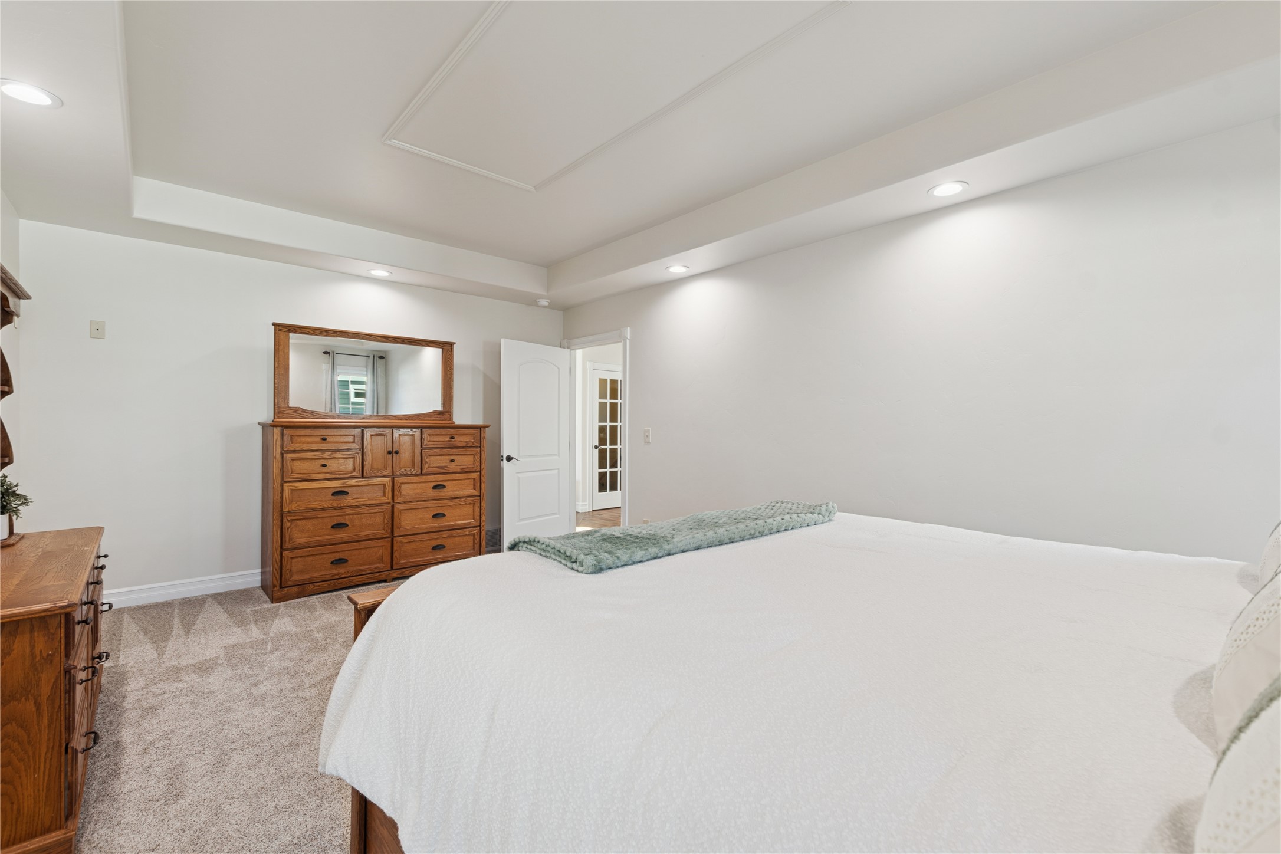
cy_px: 427
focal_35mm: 15
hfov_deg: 100.4
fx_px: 534
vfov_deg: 77.3
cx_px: 640
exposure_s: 1/6
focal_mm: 10
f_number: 6.3
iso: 100
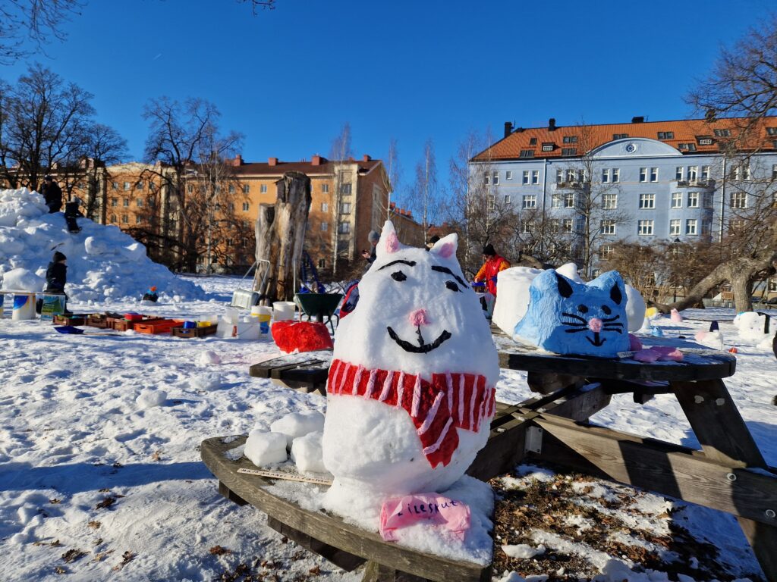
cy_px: 291
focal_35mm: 23
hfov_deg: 73.9
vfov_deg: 58.9
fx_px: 516
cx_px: 388
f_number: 1.8
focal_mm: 5.4
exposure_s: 1/2472
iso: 50
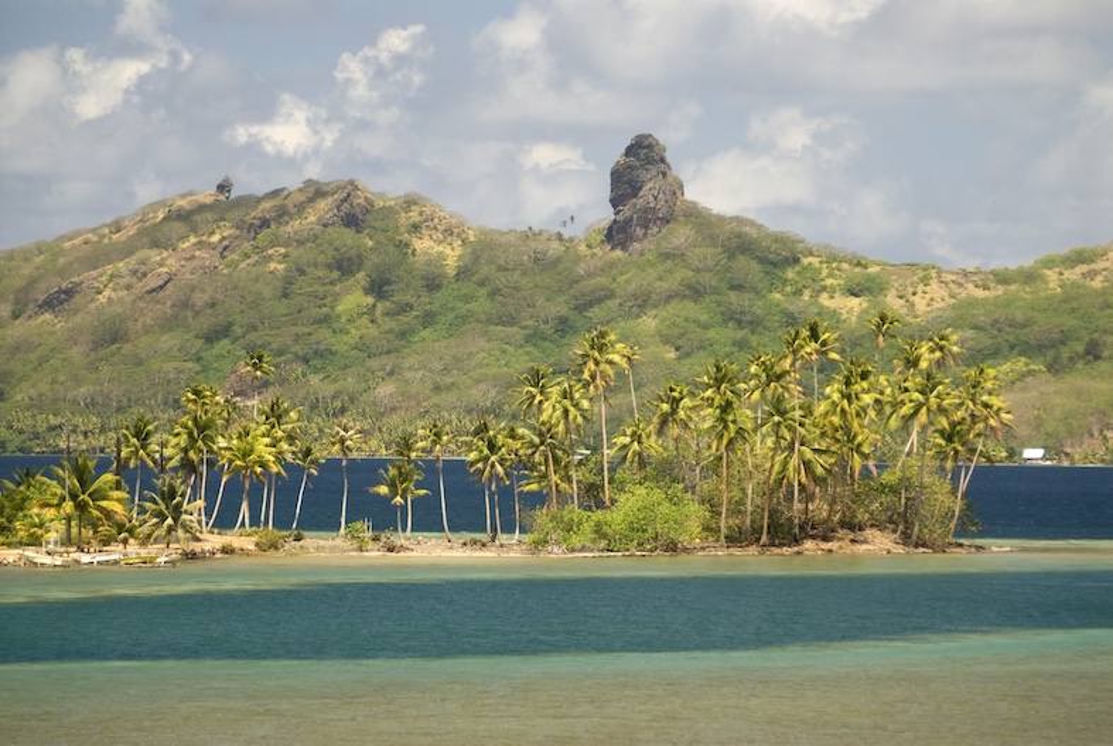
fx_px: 6733
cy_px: 373
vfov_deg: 6.3
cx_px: 556
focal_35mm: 218
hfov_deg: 9.4
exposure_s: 1/350
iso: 100
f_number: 2.8
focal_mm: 145
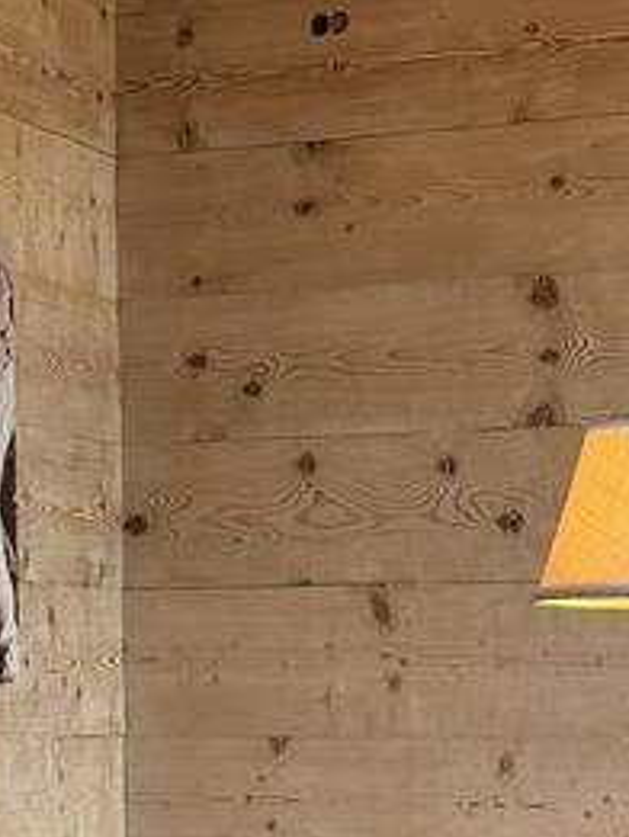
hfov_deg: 10.6
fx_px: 3341
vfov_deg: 14.3
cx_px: -130
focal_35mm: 138
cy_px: 414
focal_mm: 6.76
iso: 100
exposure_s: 1/100
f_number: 1.78
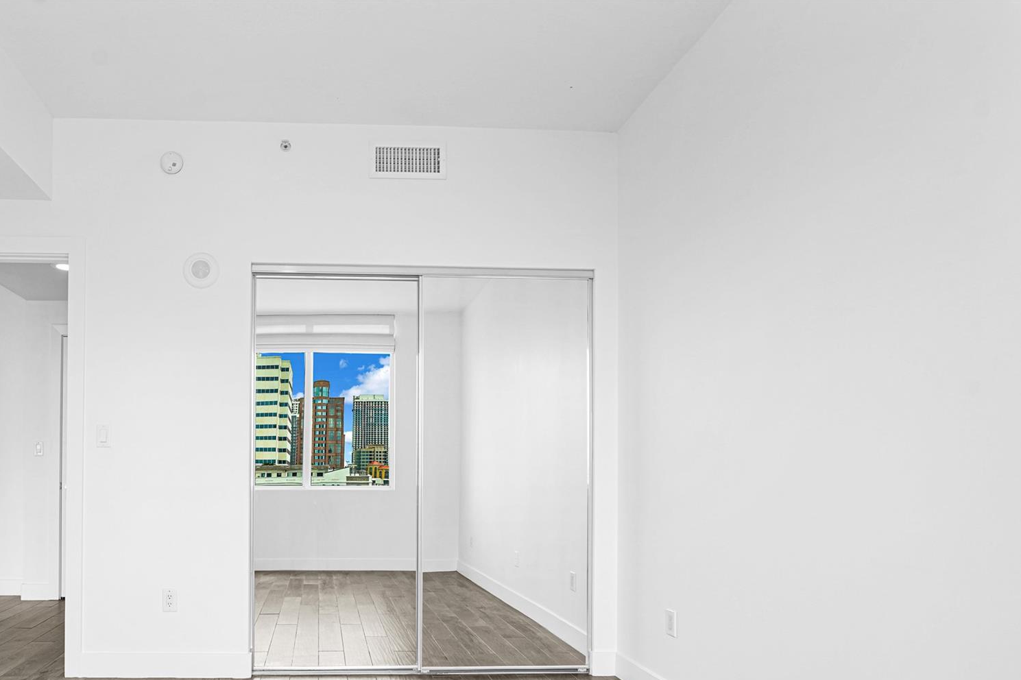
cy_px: 465
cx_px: 339
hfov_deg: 76.1
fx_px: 624
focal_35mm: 22
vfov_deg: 55.7
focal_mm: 16
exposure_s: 1/30
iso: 320
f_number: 7.1
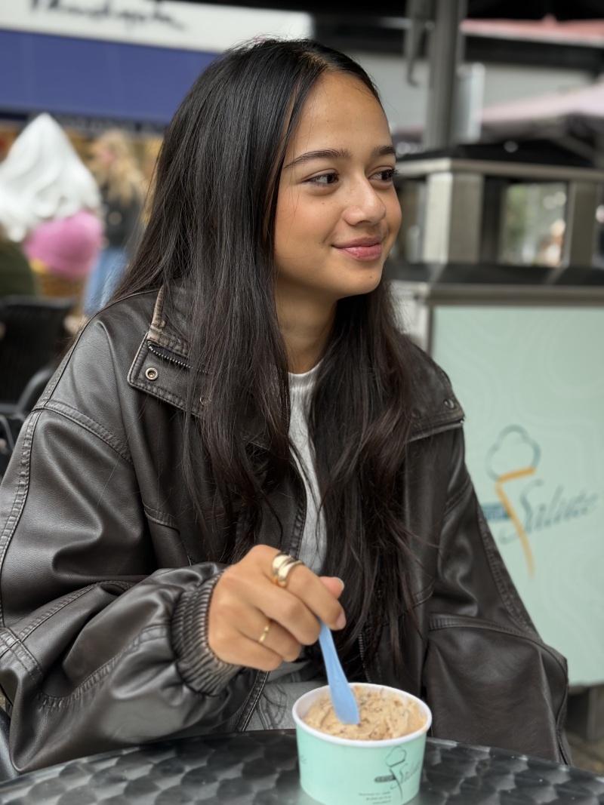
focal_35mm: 48
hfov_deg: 30.3
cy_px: 402
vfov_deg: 39.7
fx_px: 1117
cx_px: 302
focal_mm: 6.76
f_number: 1.78
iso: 50
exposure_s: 1/122
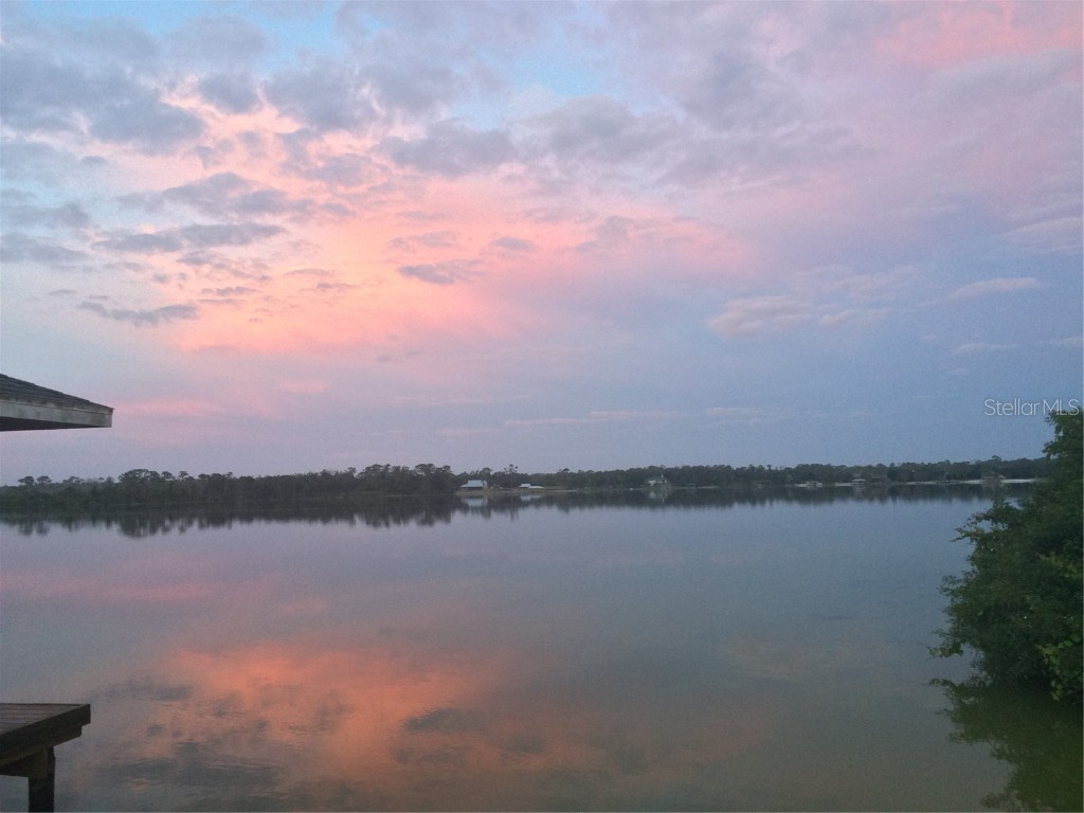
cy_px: 406
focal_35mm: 29
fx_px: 908
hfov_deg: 61.7
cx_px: 542
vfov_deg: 48.2
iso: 100
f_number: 2.2
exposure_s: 1/30
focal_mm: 4.15
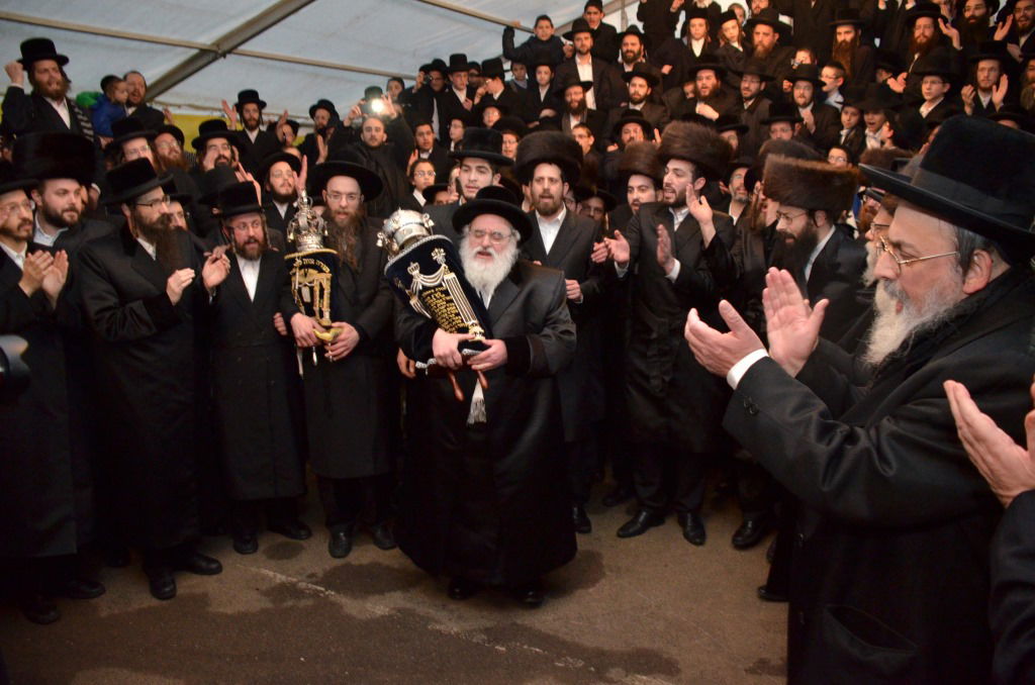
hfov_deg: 67.5
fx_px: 775
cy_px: 342
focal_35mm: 27
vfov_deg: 47.7
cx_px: 518
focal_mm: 18
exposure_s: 1/125
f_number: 3.5
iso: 1600
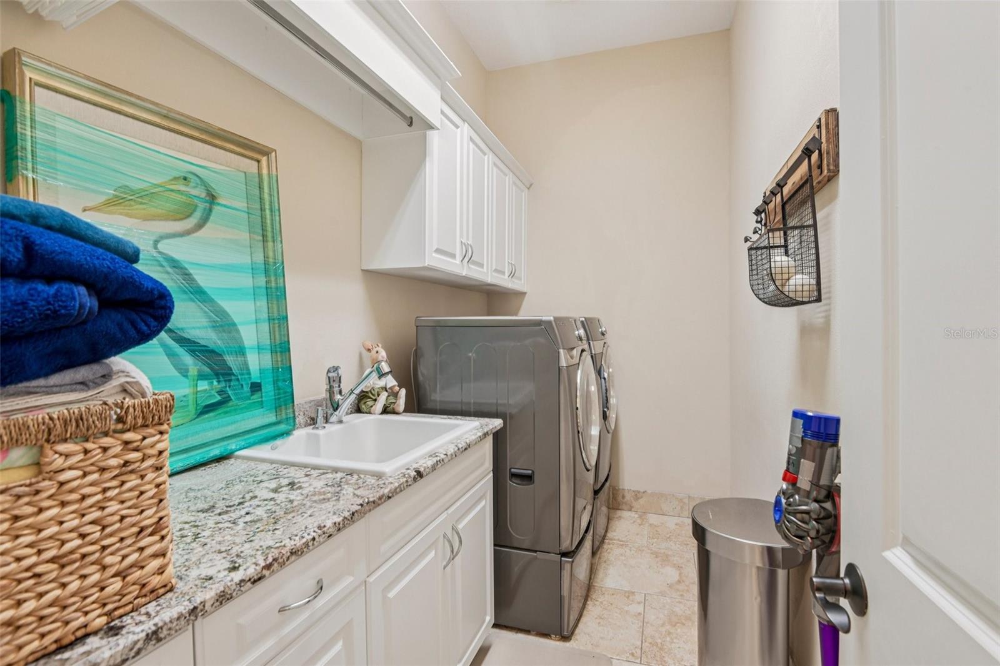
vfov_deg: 73.7
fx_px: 444
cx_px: 500
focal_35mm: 16
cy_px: 333
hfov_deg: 96.7
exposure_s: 1/10
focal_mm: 16
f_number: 8
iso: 400
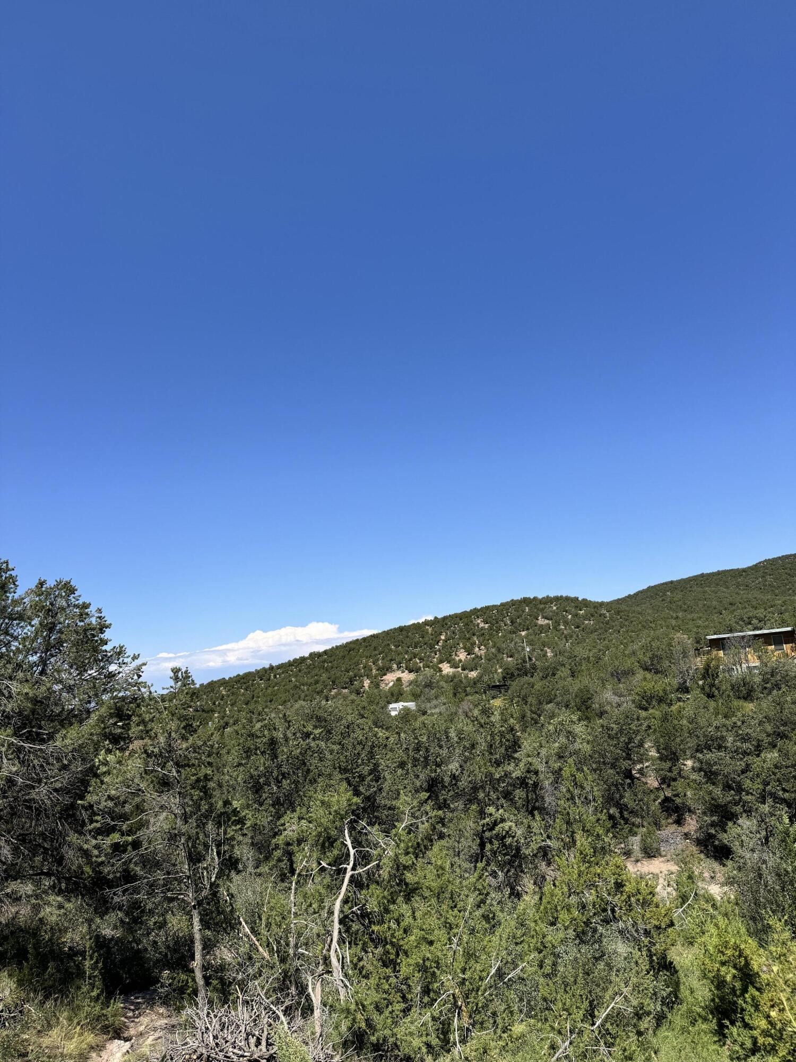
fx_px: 736
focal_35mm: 24
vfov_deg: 71.6
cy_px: 531
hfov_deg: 56.8
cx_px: 398
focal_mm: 6.76
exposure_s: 1/4950
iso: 80
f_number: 1.78
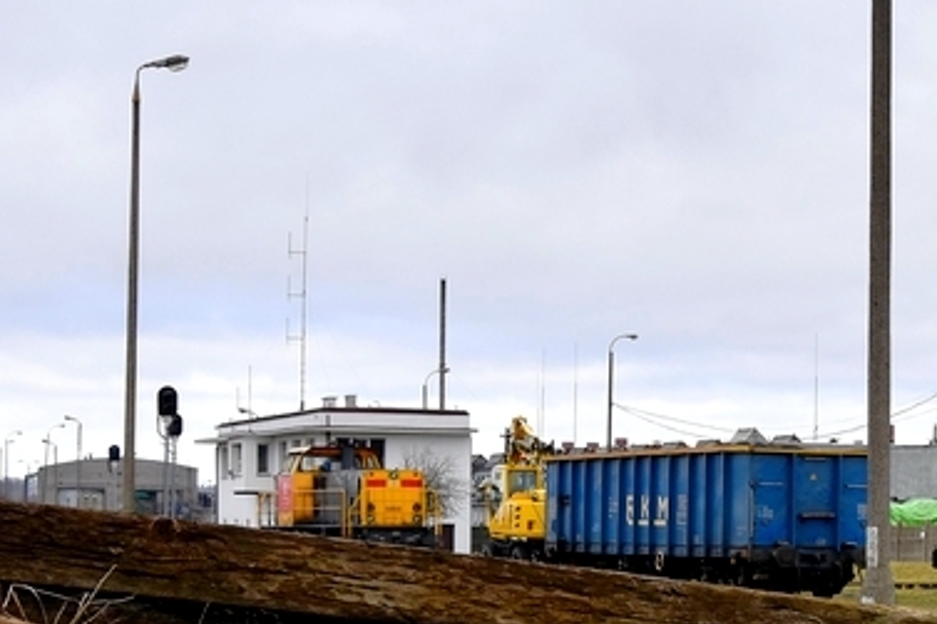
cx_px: 973
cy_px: 624
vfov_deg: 12.9
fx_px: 2732
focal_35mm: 105
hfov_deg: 18.9
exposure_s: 1/250
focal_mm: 22
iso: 200
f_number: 8
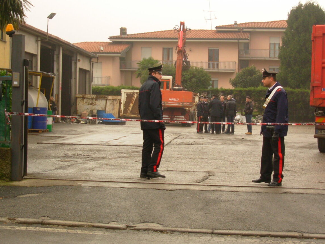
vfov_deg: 20.7
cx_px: 177
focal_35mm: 71
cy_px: 115
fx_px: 666
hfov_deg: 27.4
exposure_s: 1/228
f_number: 3.4
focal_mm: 10.5
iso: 50
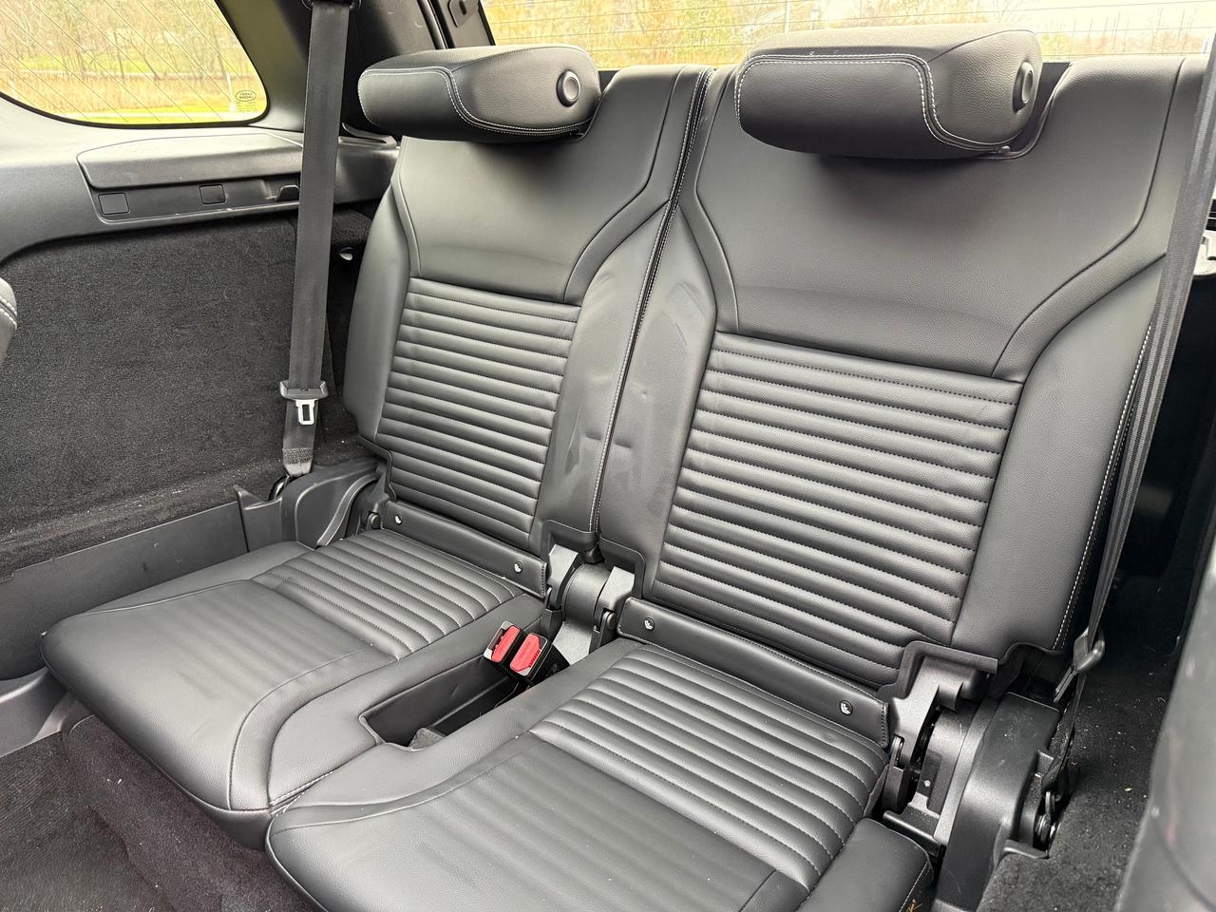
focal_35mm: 24
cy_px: 456
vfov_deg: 56.8
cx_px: 608
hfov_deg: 71.6
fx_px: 843
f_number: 1.78
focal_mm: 6.76
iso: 640
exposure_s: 1/60
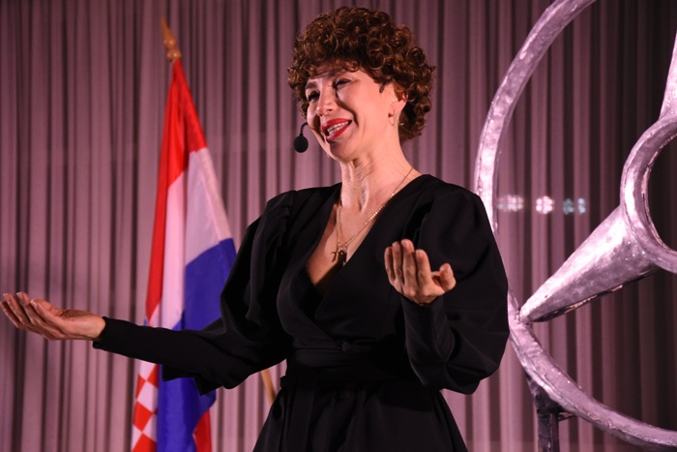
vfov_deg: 12.2
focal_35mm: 112
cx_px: 338
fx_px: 2116
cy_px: 226
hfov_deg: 18.2
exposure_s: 1/30
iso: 2000
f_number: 5.3
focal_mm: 75
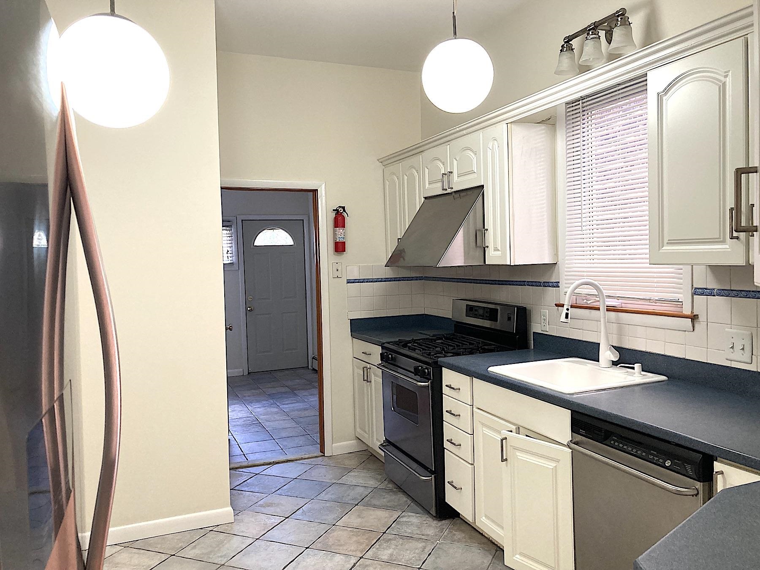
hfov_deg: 63.4
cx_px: 380
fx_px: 615
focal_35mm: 28
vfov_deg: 49.7
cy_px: 285
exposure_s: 1/60
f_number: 1.8
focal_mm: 3.99
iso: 125
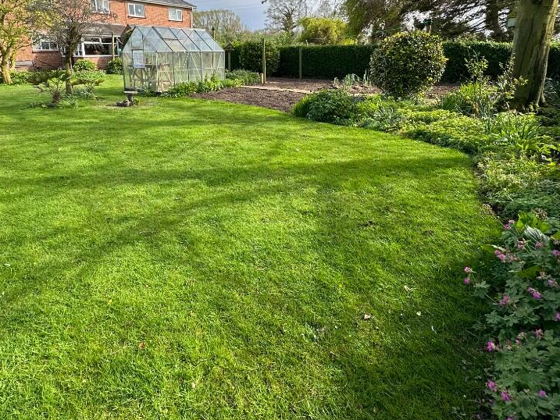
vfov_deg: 63.8
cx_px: 248
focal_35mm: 20
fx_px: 324
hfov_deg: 81.4
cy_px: 130
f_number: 2.2
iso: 40
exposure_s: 1/351
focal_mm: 2.22
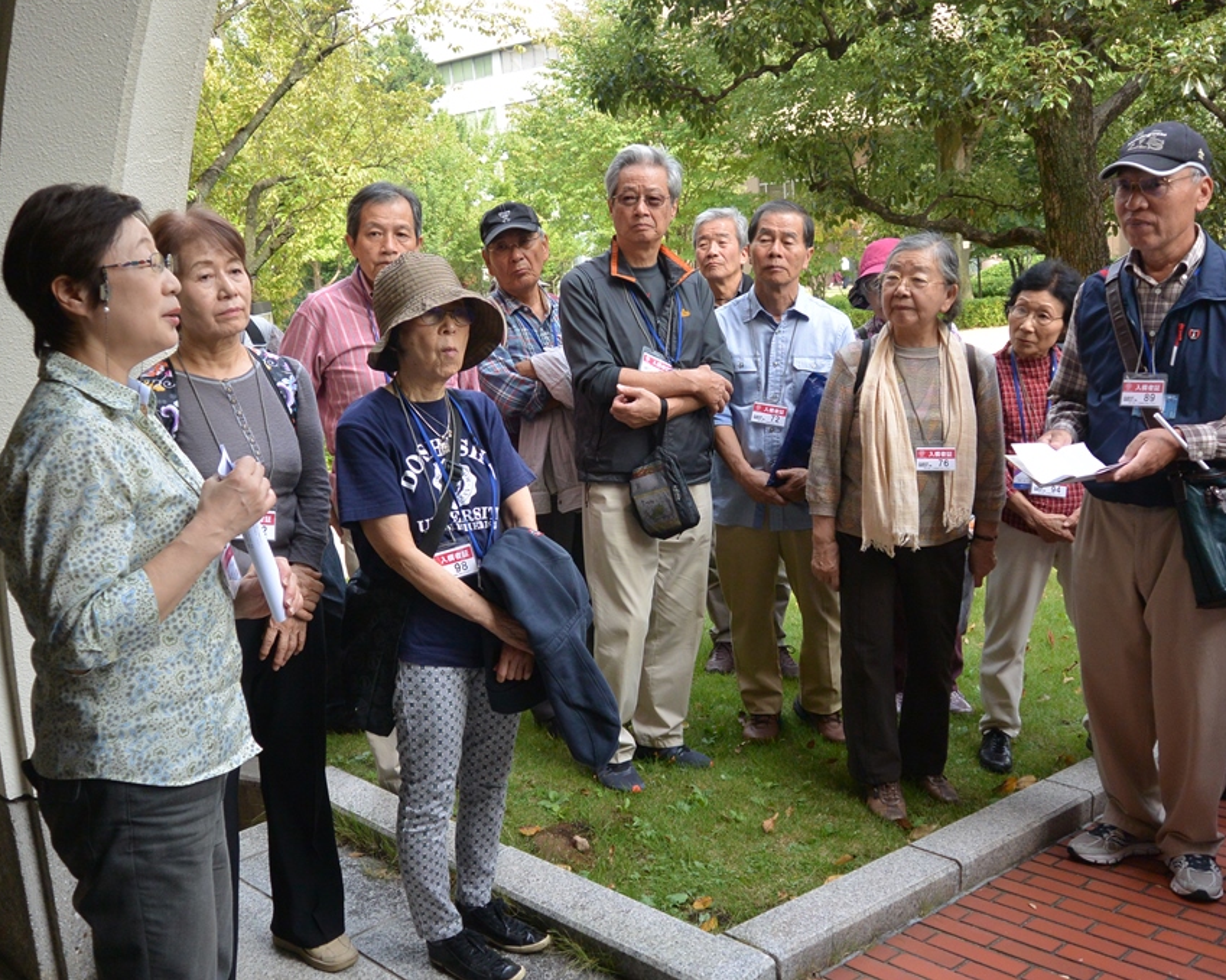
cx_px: 561
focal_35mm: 34
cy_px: 489
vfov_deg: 43.3
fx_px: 1234
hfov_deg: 52.8
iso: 200
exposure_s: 1/250
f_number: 4
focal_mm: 11.4
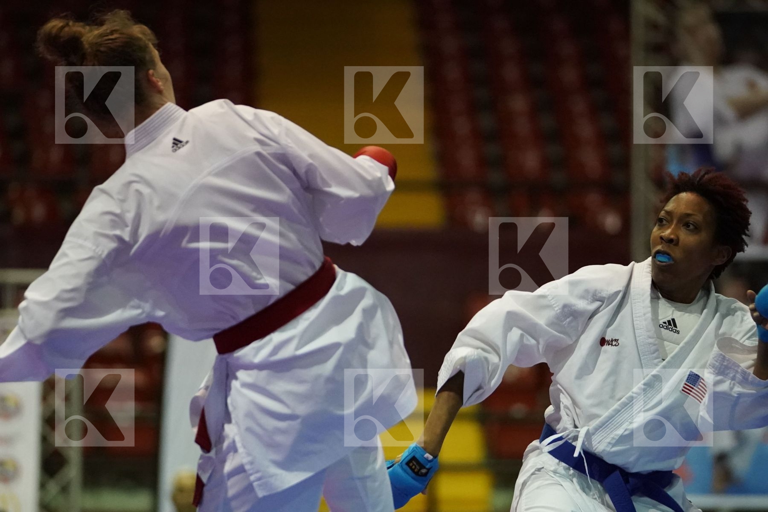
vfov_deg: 5.9
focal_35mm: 234
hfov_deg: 8.8
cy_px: 256
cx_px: 384
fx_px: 4992
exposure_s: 1/800
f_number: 2.8
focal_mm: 156
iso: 6400
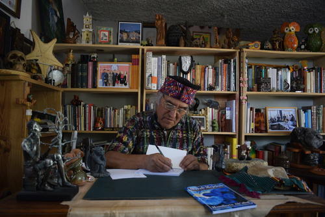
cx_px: 162
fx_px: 271
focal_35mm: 30
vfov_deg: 43.7
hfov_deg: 61.9
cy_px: 108
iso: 1800
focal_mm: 20
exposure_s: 1/60
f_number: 3.5
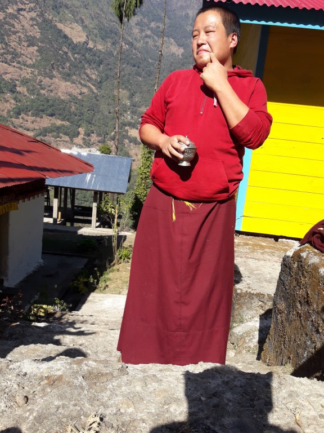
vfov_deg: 63.4
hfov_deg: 49.7
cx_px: 162
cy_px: 216
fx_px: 349
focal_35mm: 28
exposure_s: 1/997
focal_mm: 3.7
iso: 40
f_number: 1.9
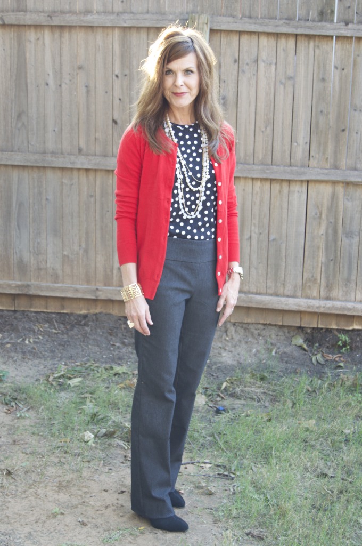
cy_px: 273
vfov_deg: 35.1
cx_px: 181
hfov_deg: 23.7
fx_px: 862
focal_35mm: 57
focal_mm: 38
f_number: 4.8
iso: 400
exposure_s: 1/60
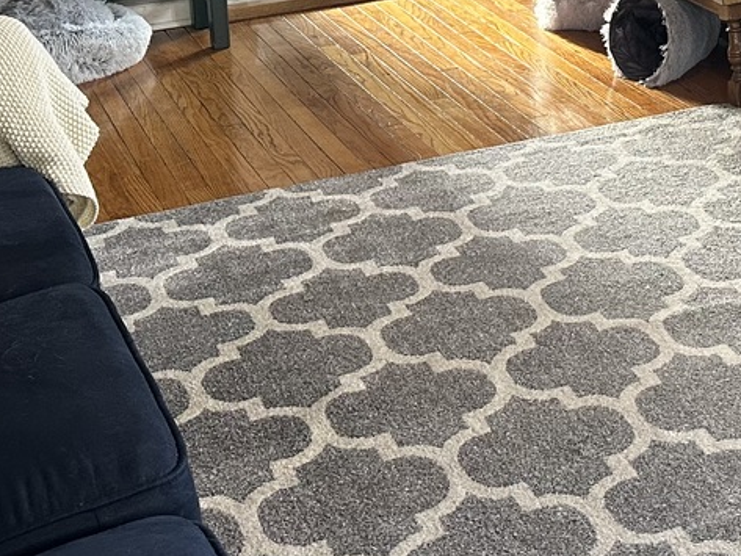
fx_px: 1563
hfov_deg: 25.1
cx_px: 780
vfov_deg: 19.1
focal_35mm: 73
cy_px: -108
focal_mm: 6.86
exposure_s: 1/60
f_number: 1.78
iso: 250
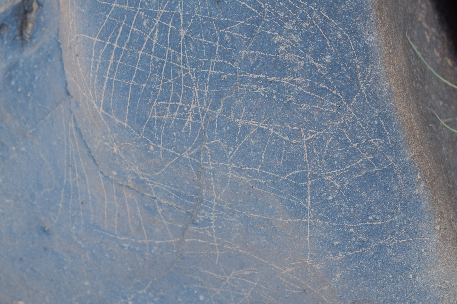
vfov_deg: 16.6
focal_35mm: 82
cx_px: 228
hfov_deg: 24.6
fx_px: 1047
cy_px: 152
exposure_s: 1/160
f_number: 6.3
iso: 400
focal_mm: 55
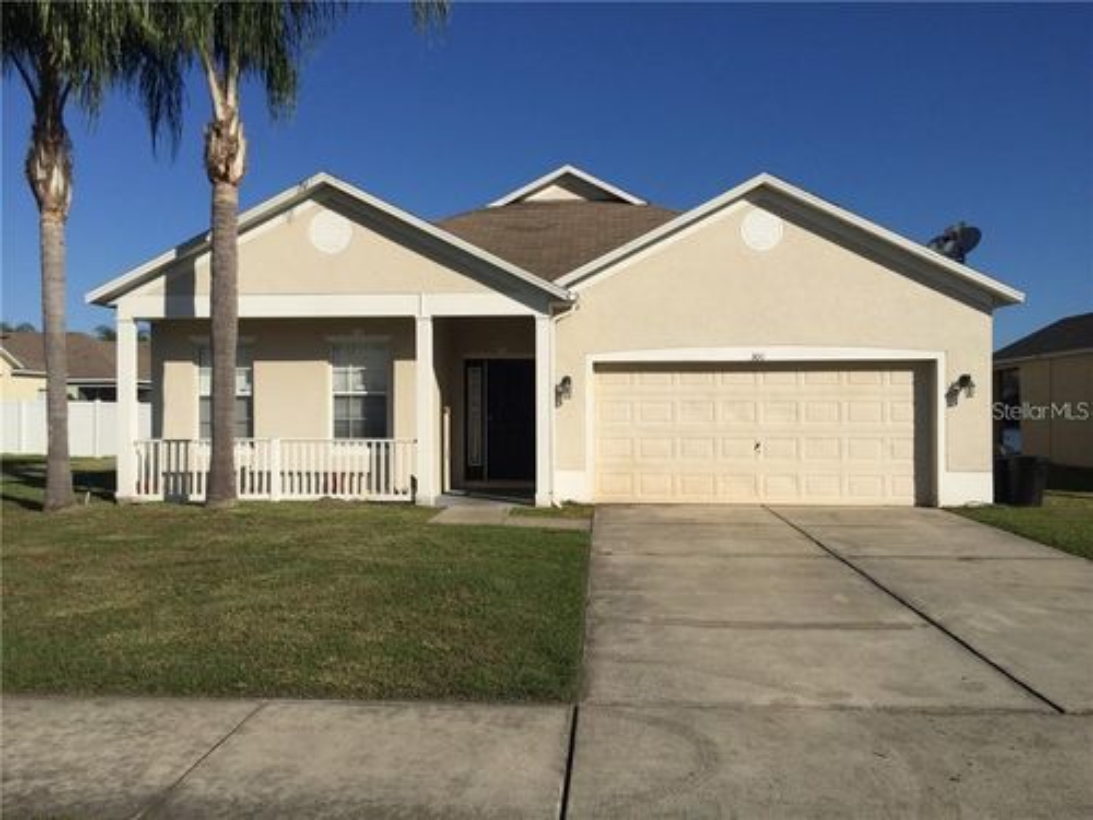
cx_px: 546
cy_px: 410
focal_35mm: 29
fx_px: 916
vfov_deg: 48.2
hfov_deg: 61.7
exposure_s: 1/5650
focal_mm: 4.15
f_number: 2.2
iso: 32
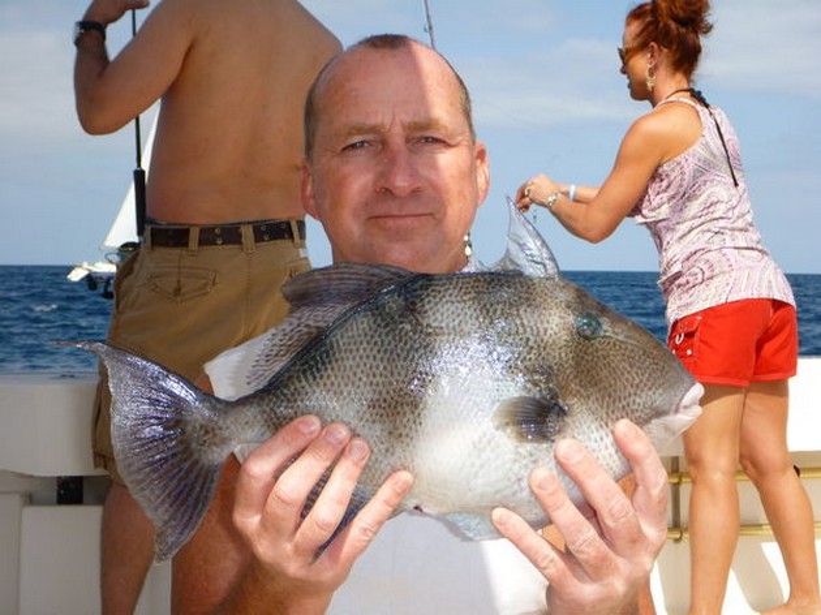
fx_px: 1304
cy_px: 308
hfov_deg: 34.9
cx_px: 410
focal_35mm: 55
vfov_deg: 26.5
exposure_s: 1/500
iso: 100
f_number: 4.9
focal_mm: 9.8
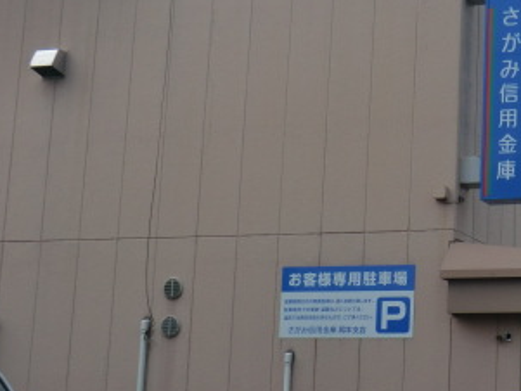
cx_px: 538
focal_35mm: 85
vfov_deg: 17.4
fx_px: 1280
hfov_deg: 22.0
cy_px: 147
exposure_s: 1/800
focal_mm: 7.1
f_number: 3.8
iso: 80
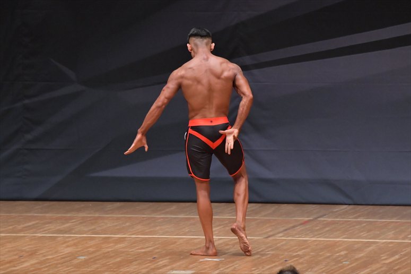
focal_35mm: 285
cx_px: 206
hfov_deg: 7.2
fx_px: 3252
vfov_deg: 4.8
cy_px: 137
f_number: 5.6
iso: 6400
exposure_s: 1/400
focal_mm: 190
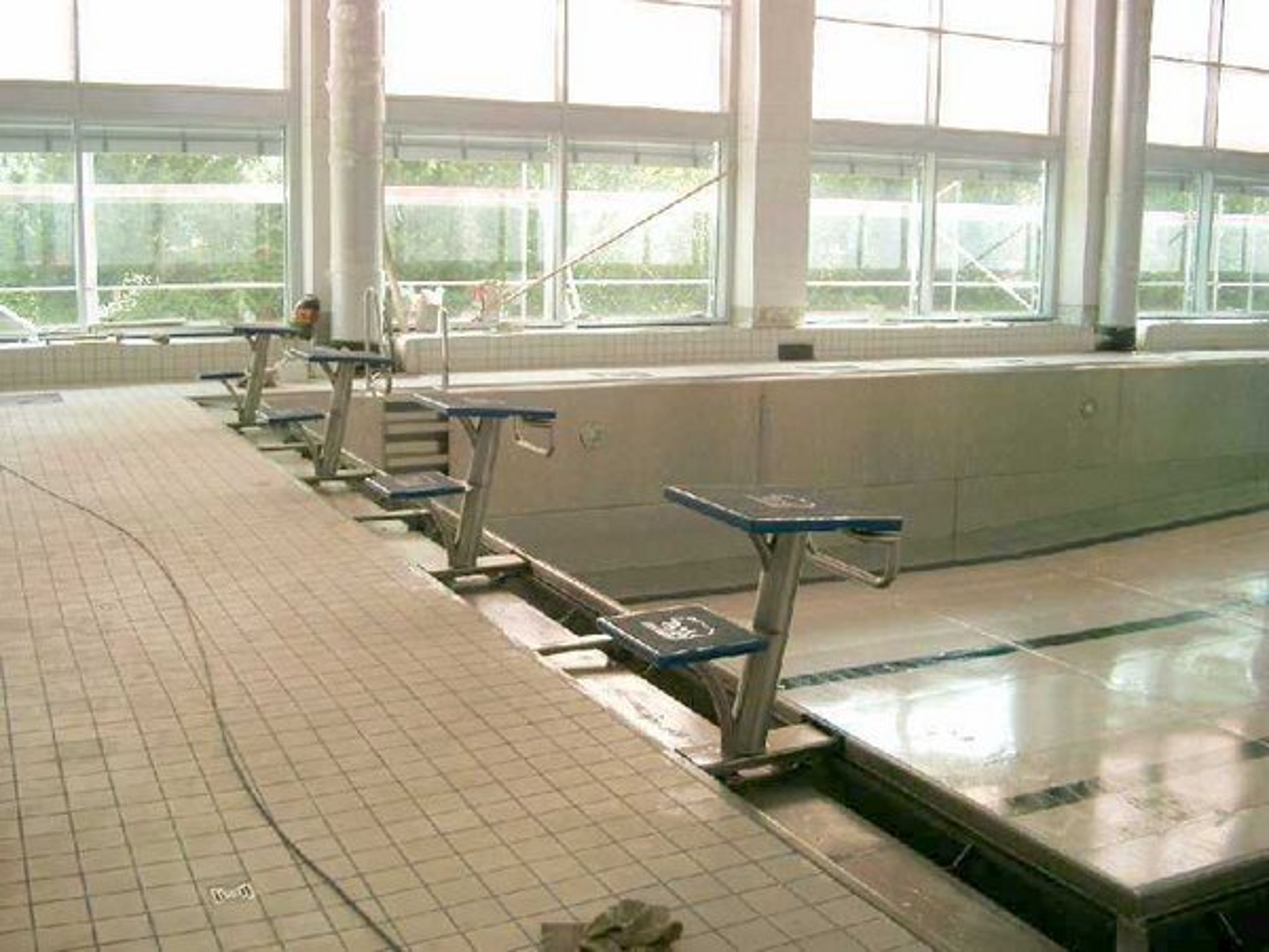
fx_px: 1356
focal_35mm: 37
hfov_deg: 50.1
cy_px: 476
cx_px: 634
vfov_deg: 38.7
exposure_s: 1/125
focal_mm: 7.6
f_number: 2.6
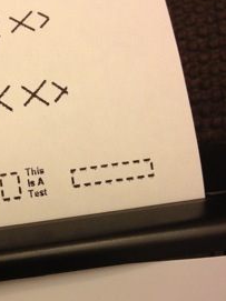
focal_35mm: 62
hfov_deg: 23.1
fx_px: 540
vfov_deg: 31.0
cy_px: 195
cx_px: 28
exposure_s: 1/20
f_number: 2.4
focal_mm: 4.28
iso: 250
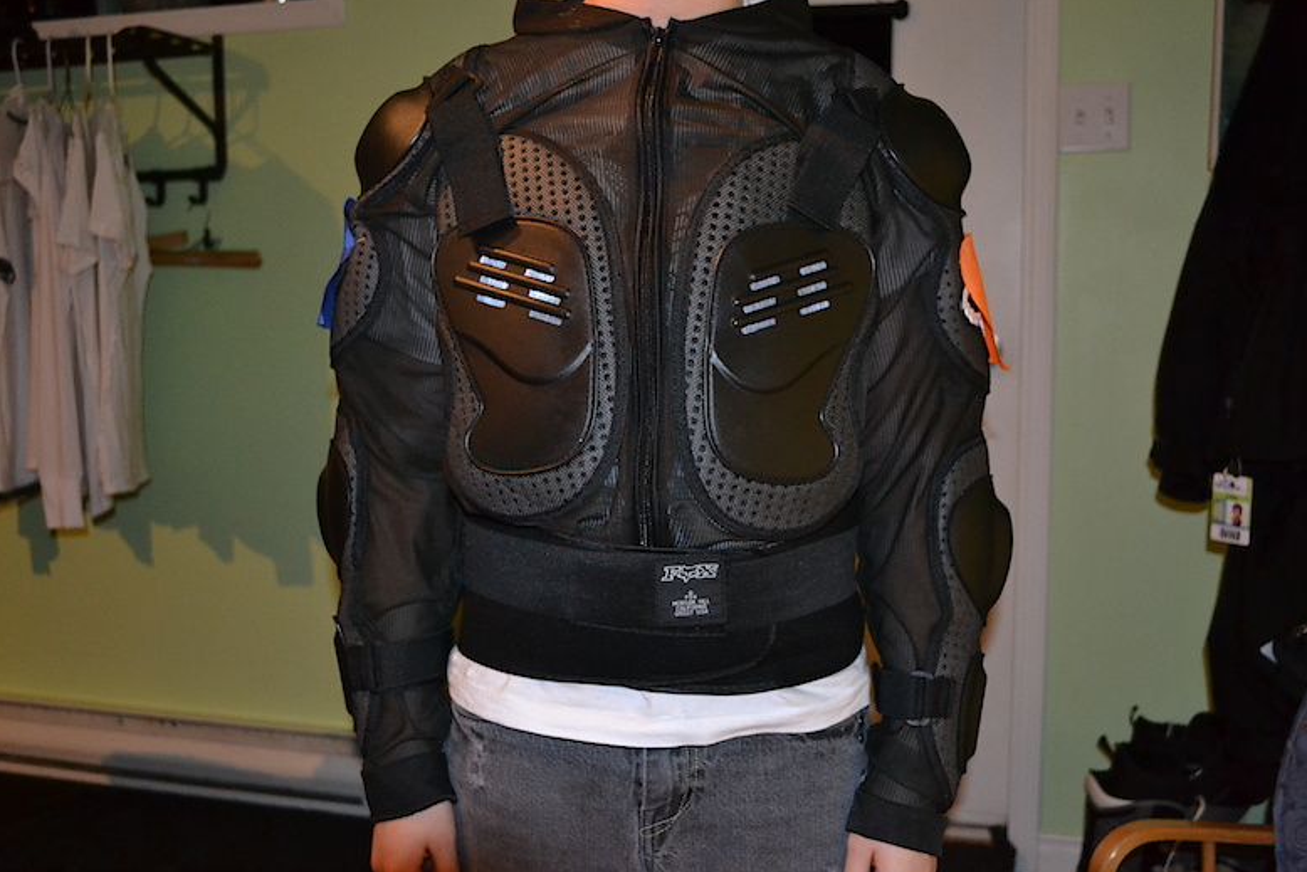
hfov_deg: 51.9
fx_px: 1343
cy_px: 436
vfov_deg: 36.0
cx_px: 665
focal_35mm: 37
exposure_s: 1/60
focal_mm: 24
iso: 2000
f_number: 4
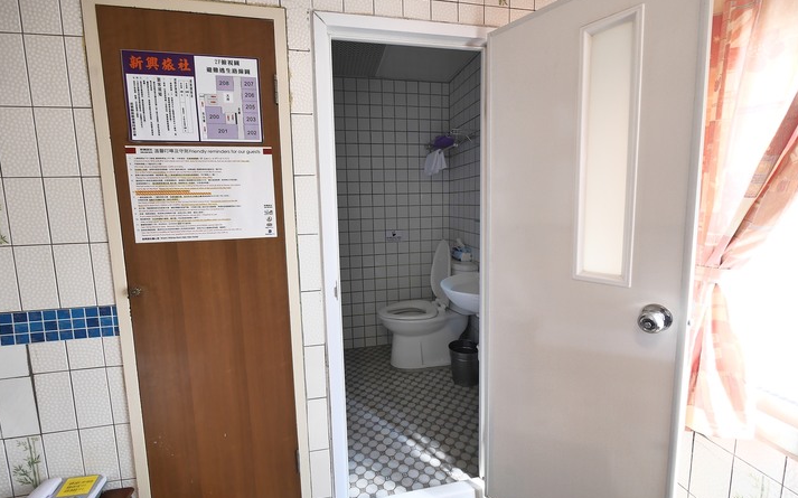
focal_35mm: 15
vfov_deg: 74.7
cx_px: 400
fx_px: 326
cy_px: 242
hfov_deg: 101.5
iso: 400
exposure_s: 1/25
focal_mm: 7
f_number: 5
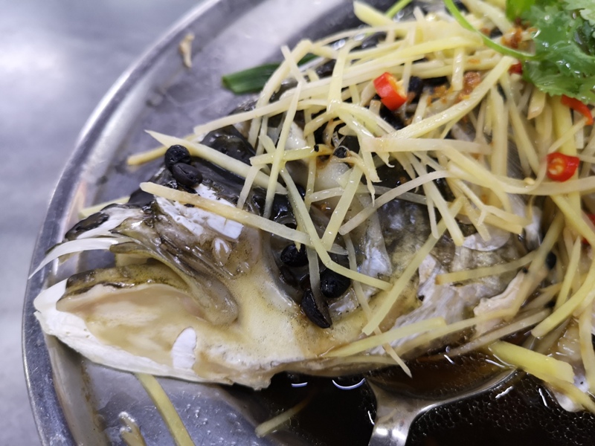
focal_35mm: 27
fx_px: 464
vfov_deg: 51.4
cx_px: 298
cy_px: 223
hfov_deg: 65.3
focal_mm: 3.95
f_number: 1.8
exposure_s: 1/33.3
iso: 320
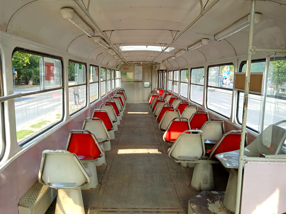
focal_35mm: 28
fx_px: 231
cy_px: 107
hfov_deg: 63.4
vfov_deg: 49.7
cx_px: 143
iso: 121
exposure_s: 1/100
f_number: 2.2
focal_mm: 3.43
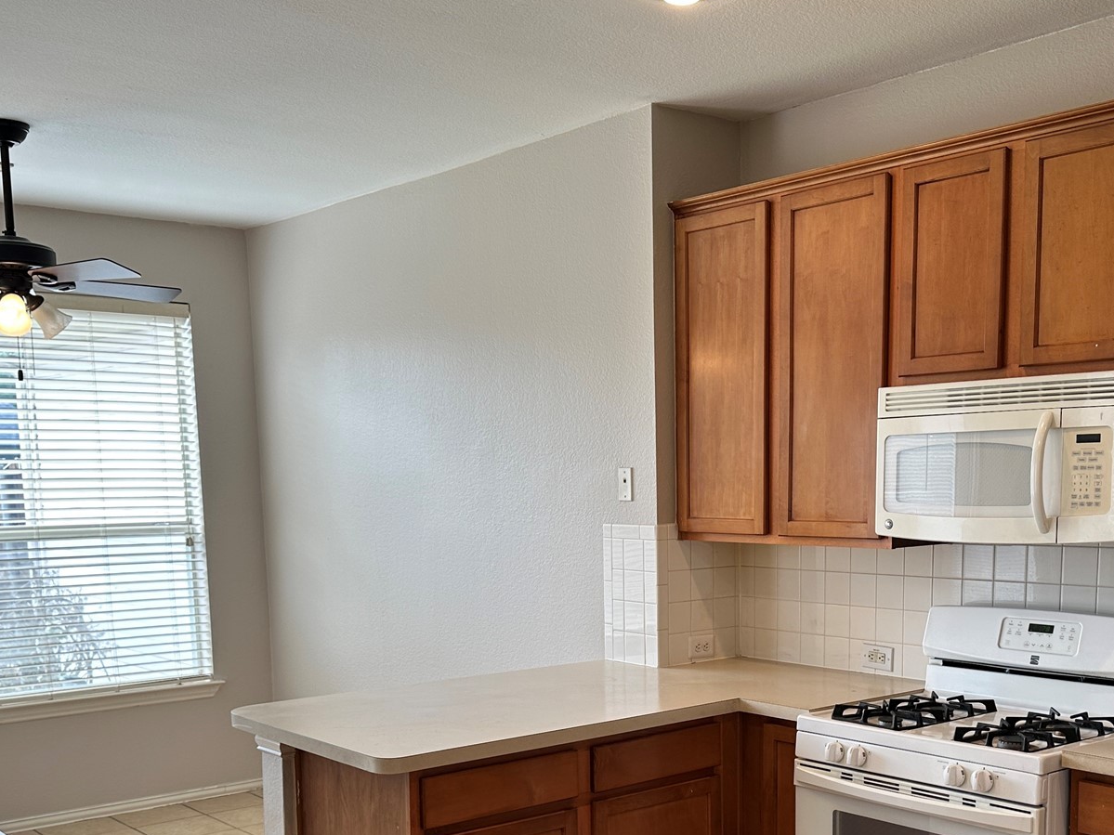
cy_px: 646
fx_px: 1319
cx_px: 637
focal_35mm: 41
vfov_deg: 34.2
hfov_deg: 45.6
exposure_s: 1/120
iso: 64
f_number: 1.78
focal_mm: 6.86
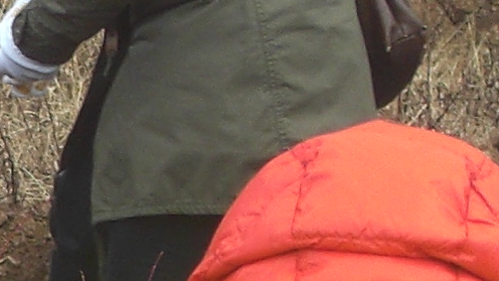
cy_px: 564
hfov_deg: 3.9
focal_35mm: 545
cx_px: -577
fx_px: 7211
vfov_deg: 2.2
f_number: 4
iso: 100
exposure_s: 1/100
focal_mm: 14.2
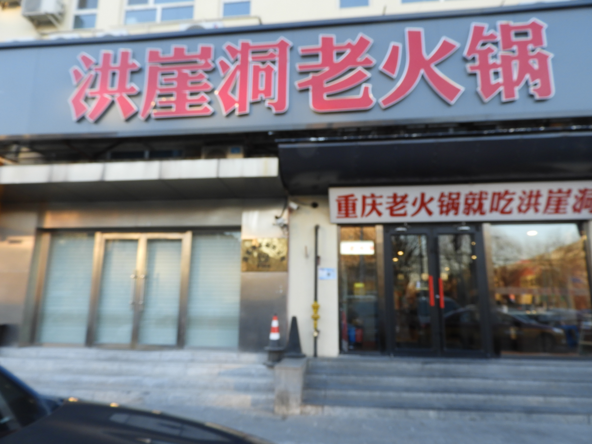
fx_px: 410
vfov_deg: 56.8
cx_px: 296
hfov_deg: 71.6
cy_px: 222
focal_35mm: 24
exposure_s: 1/60
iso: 100
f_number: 3.3
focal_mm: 4.3
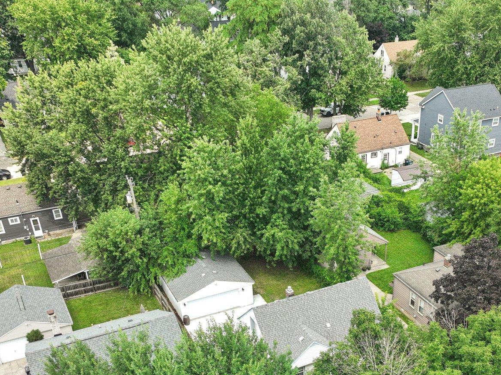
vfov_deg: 32.9
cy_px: 325
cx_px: 336
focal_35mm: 42
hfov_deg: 44.1
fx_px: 608
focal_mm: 12.29
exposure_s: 1/400
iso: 100
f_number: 2.8
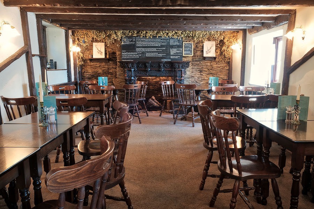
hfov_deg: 67.4
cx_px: 157
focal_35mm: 27
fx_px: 235
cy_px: 104
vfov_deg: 47.9
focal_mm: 18
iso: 200
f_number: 8
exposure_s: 1/1.11
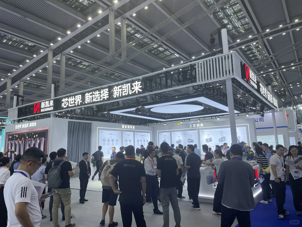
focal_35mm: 26
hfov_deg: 67.3
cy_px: 114
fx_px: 227
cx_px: 151
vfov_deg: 53.1
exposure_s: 1/104
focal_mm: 4.2
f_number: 1.6
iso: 32
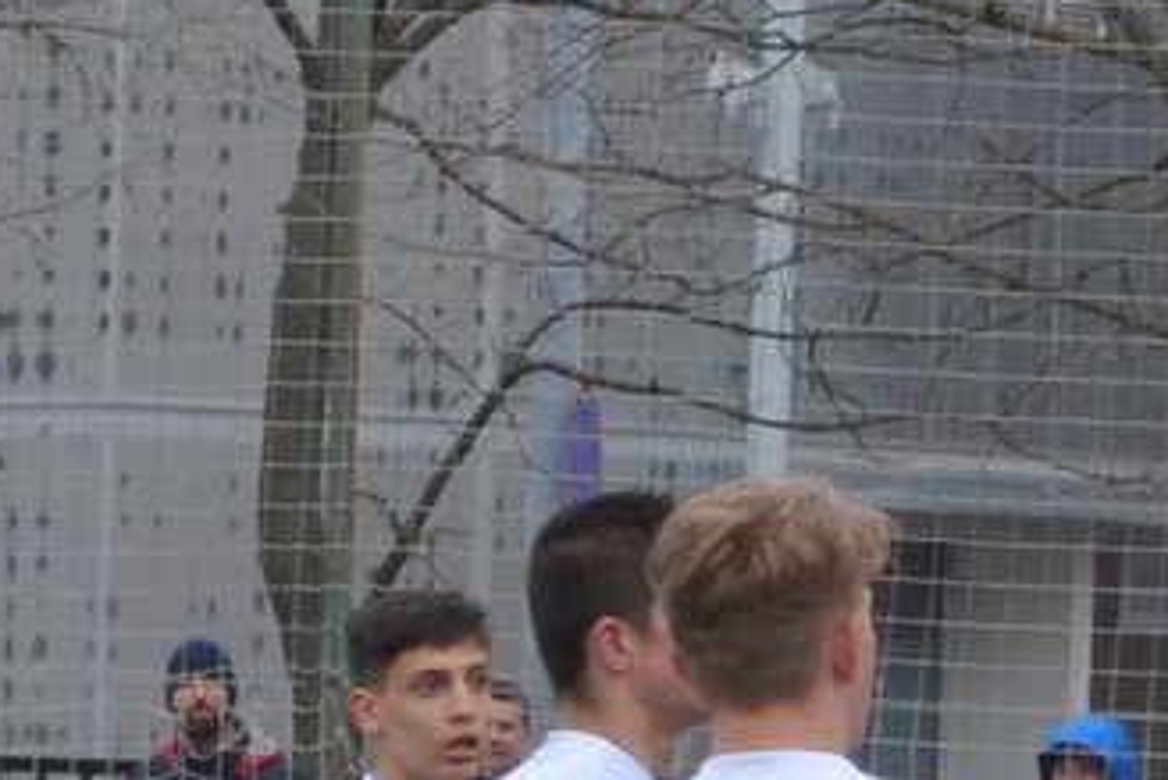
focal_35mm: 384
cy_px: 643
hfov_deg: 5.3
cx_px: 2087
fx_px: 12464
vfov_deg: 3.6
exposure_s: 1/500
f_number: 6.3
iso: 400
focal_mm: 70
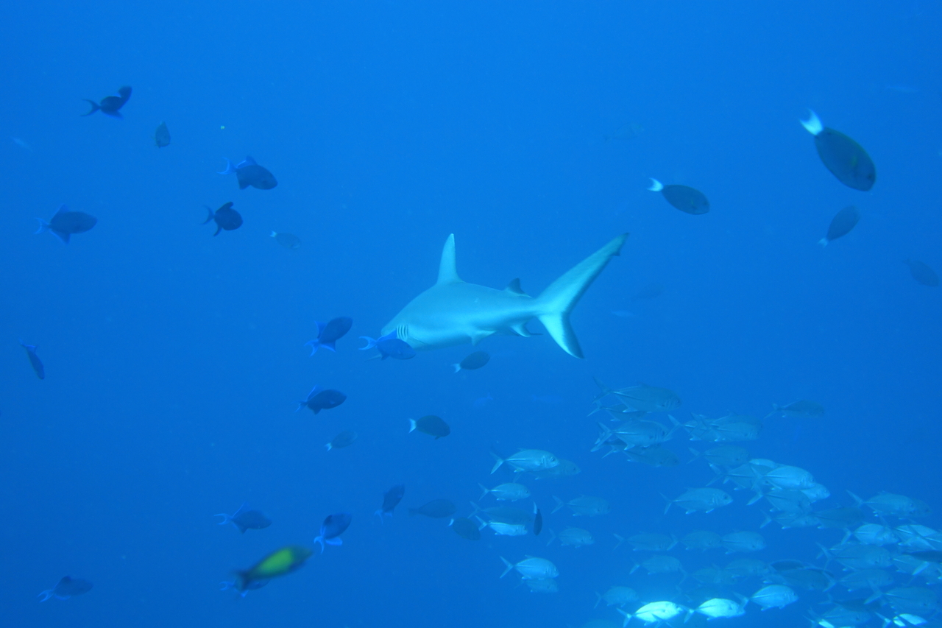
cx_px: 471
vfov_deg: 27.5
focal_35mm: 49
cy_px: 314
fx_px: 1282
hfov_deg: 40.3
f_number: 2.8
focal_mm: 17.9
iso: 125
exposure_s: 1/60
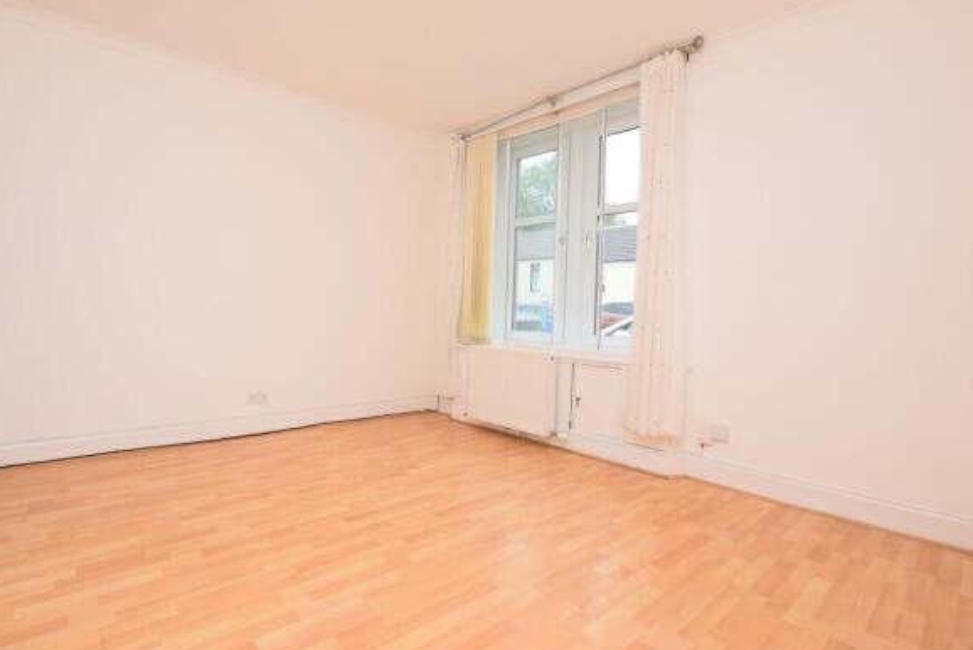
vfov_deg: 70.5
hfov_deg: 92.9
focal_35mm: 17
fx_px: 460
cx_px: 433
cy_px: 314
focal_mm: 10
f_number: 5.6
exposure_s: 1/125
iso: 560
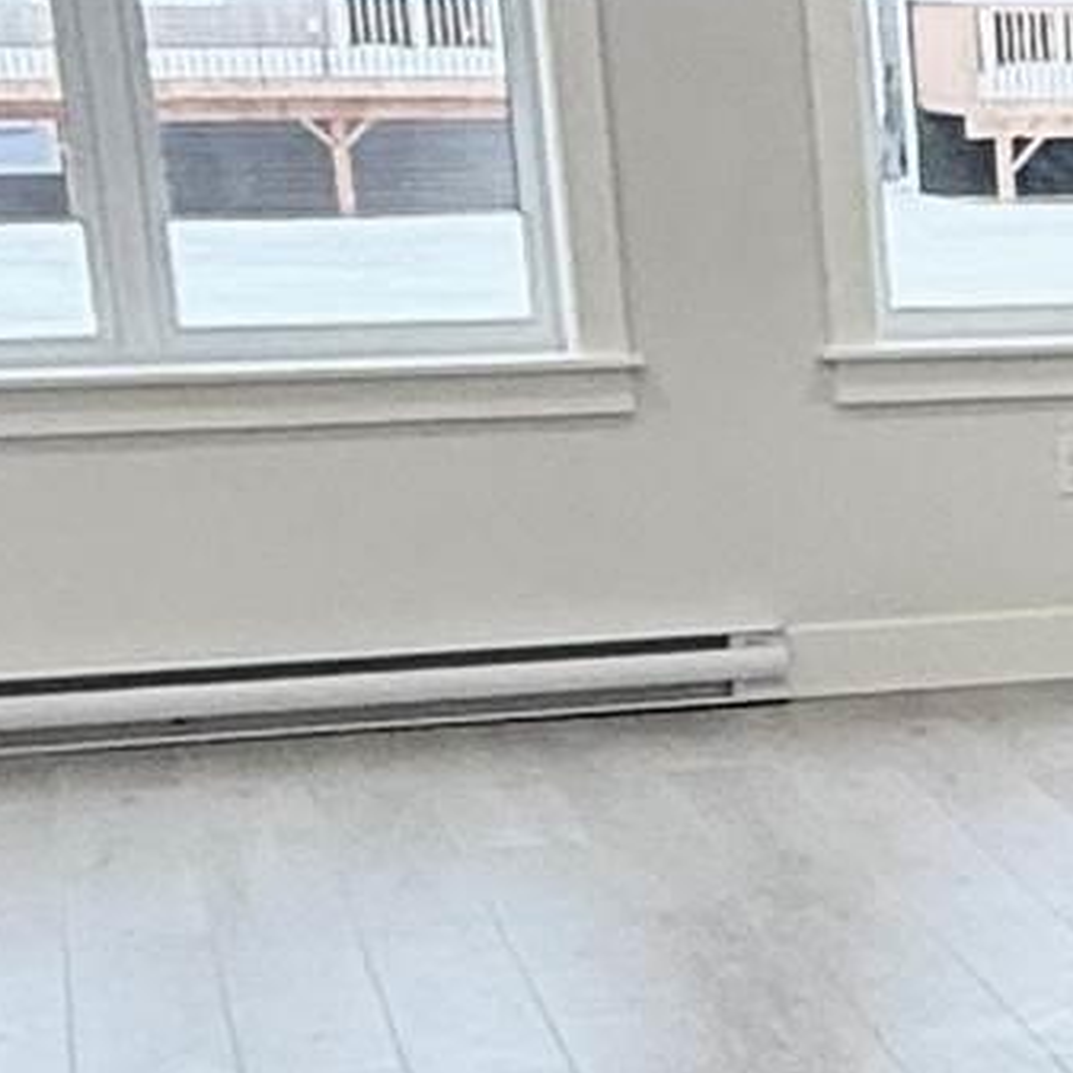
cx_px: 2127
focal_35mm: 113
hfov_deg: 13.3
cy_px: 1079
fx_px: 3963
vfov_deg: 15.1
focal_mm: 2.22
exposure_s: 1/120
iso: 125
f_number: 2.2
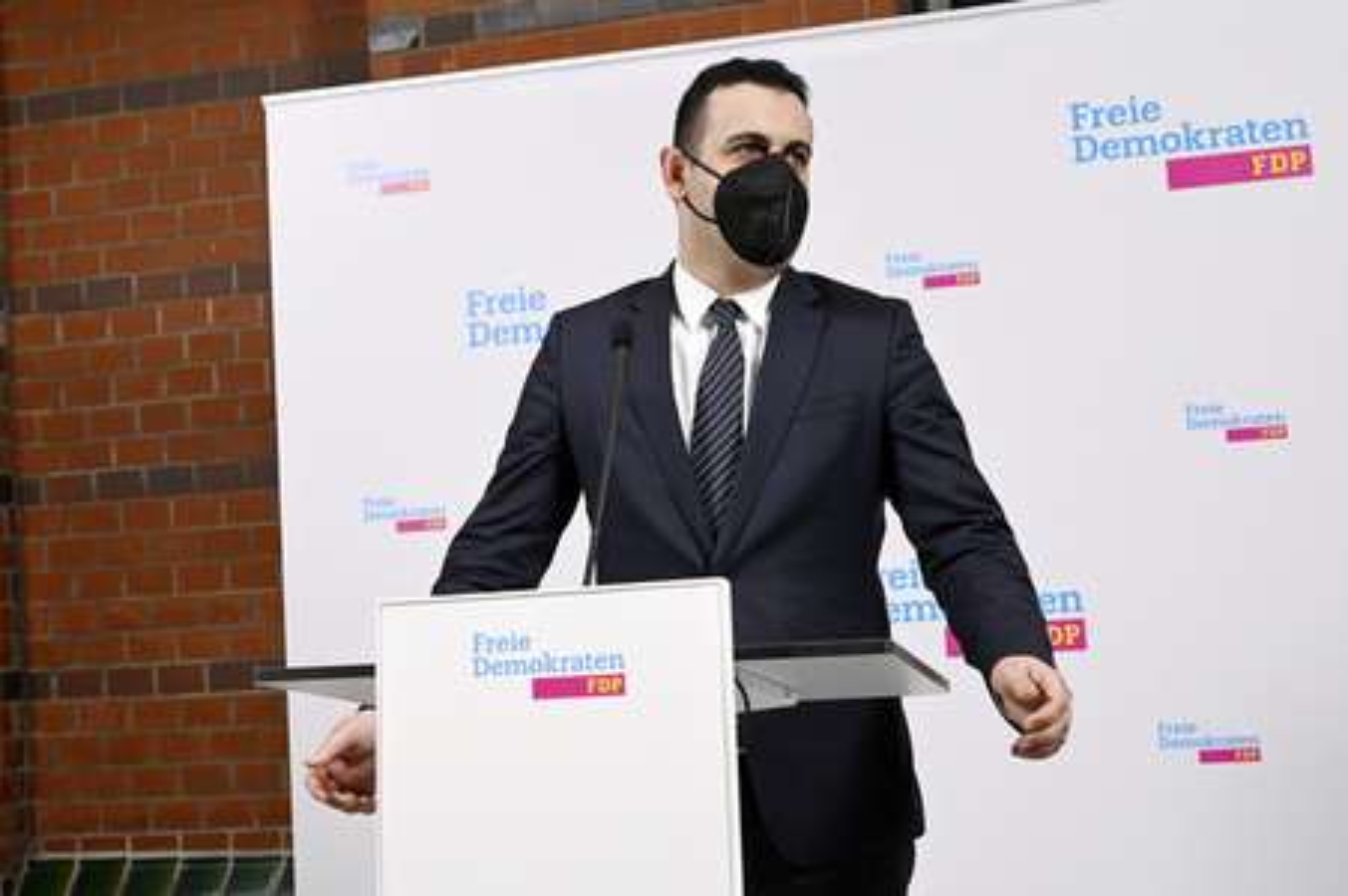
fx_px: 1833
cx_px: 674
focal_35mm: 49
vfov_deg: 27.5
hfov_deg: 40.4
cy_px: 448
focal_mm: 49
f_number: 6.3
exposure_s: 1/320
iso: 4000
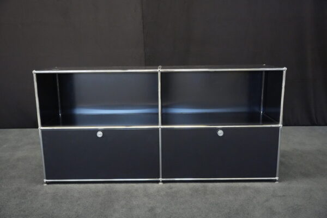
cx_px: 164
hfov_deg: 58.7
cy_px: 109
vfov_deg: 41.1
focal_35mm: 32
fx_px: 291
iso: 12800
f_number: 4
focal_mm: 32
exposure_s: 1/125
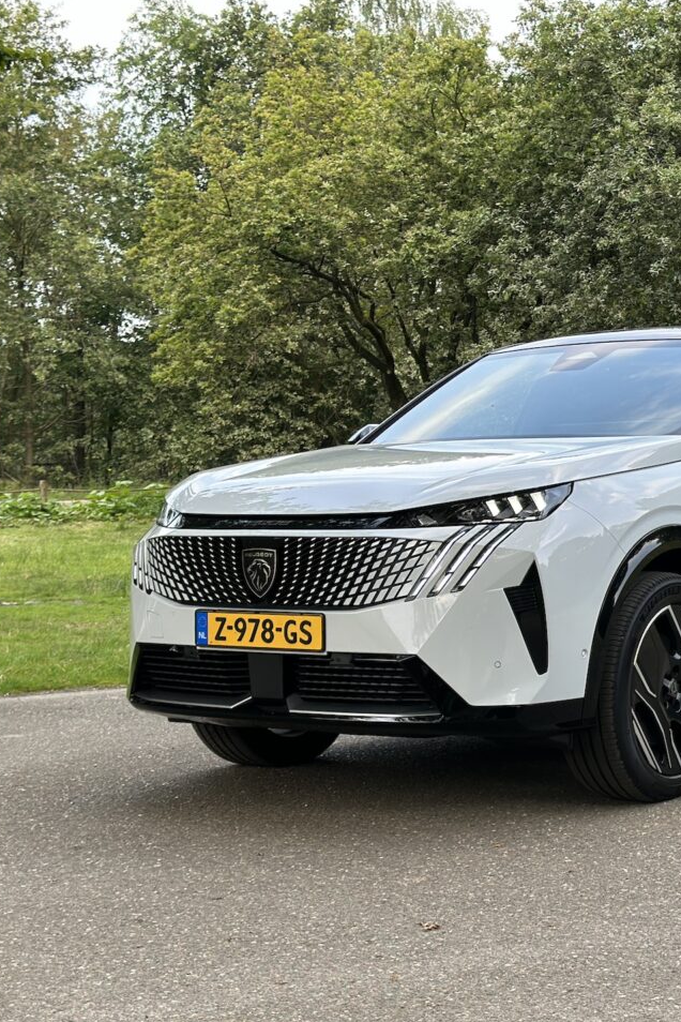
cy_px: 511
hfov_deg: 20.0
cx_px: 566
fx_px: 1901
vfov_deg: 30.1
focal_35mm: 67
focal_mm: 6.86
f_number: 1.78
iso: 80
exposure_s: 1/734
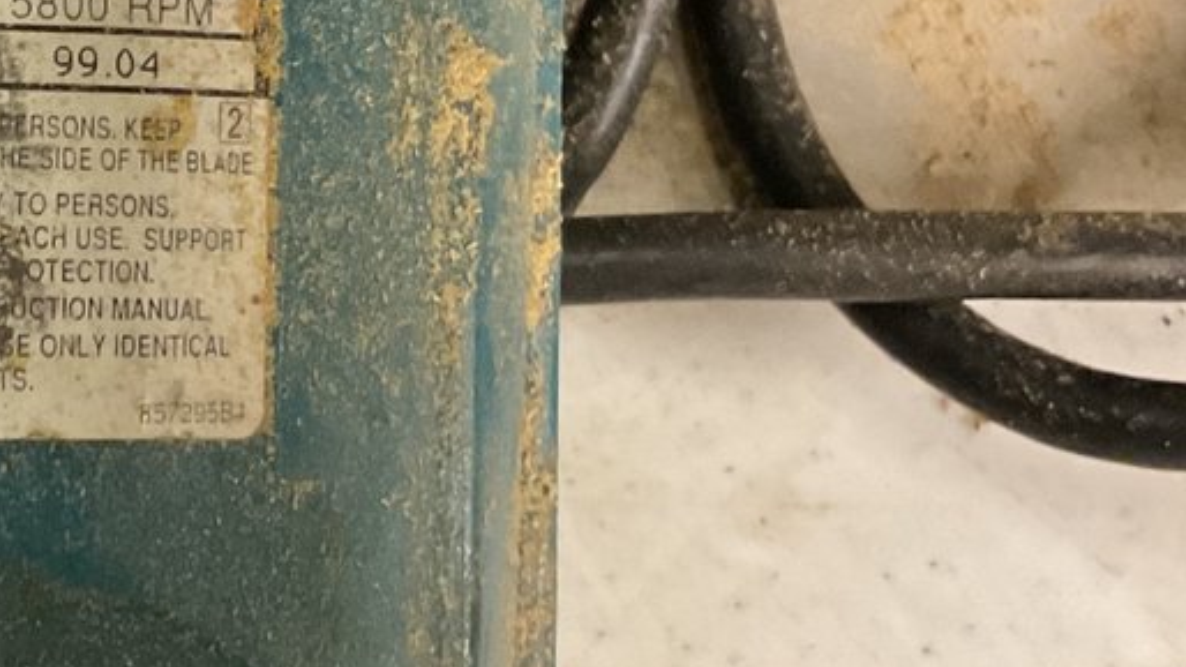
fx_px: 2924
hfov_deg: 21.9
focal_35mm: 93
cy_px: 121
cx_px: -75
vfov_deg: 12.9
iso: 320
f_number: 1.8
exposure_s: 1/30
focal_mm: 3
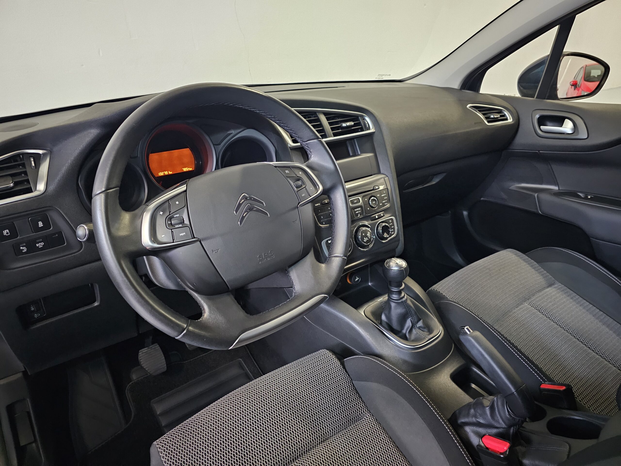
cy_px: 233
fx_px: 413
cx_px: 310
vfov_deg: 58.9
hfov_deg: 73.9
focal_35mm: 23
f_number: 1.7
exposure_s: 1/25
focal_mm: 6.3
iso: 1250
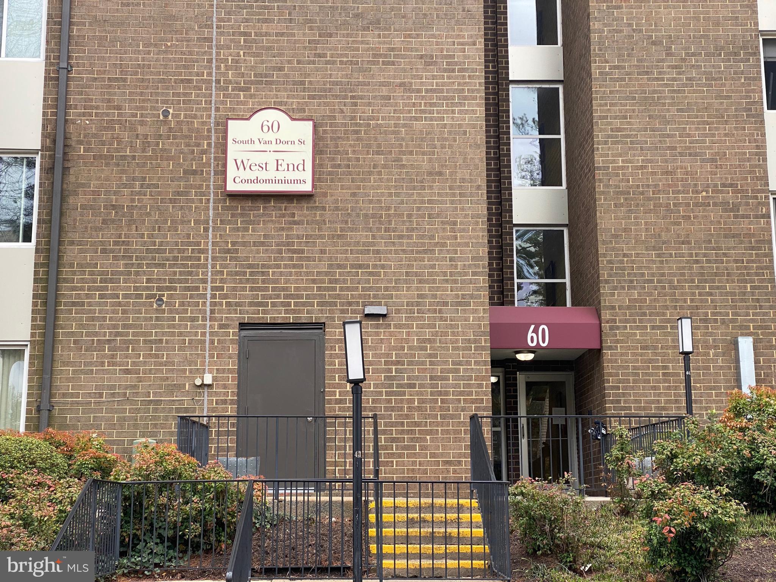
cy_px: 291
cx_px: 388
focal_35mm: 52
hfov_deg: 36.8
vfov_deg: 28.0
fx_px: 1166
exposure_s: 1/196
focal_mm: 6
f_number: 2
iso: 20
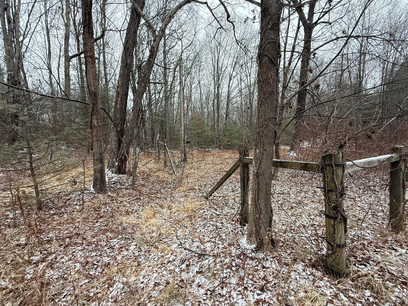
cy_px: 143
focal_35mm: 15
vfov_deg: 81.7
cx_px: 207
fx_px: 177
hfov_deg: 98.2
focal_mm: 2.22
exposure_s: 1/99
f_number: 2.2
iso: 160
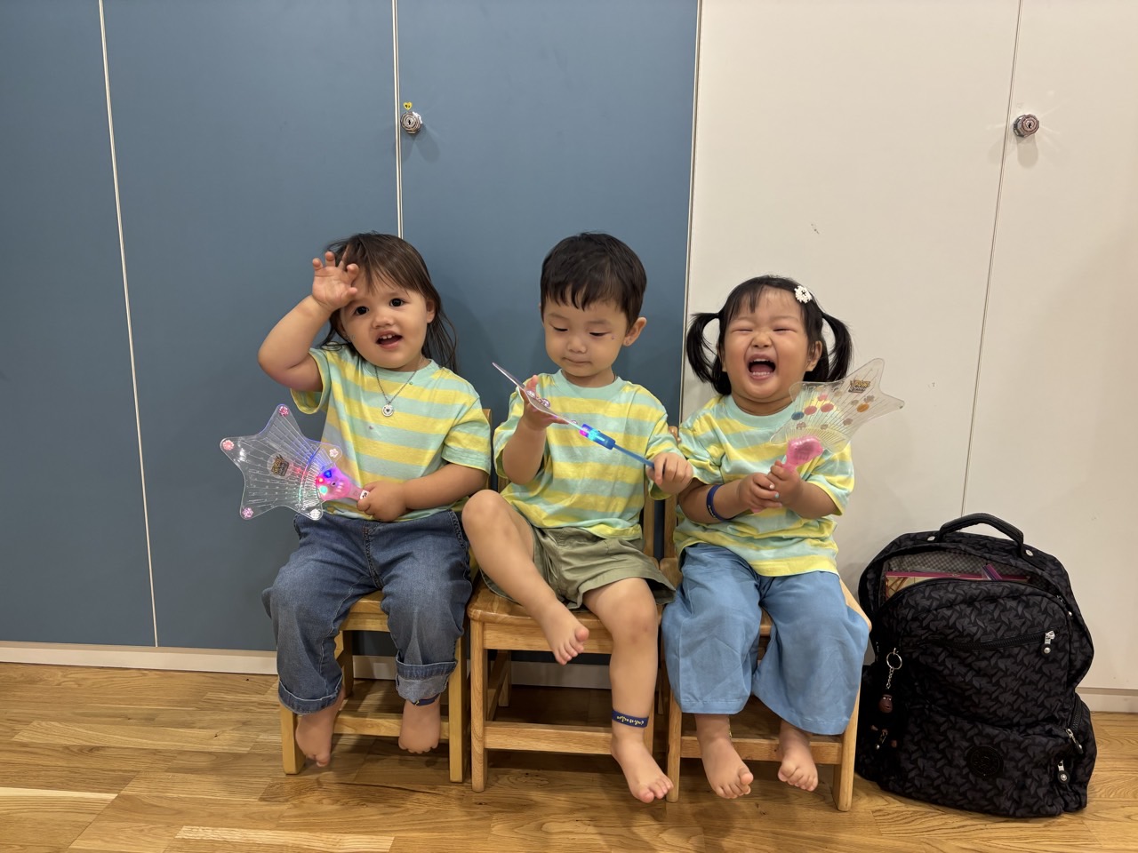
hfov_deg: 67.3
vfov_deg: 53.1
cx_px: 569
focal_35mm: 26
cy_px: 426
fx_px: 855
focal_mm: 5.96
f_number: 1.6
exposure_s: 1/60
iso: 125
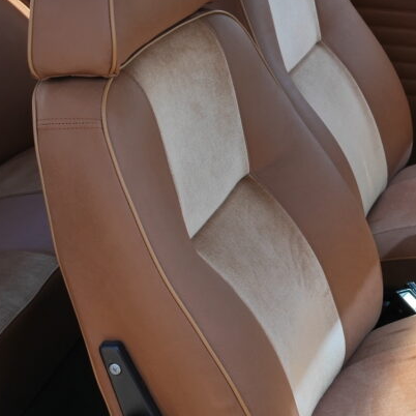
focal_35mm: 90
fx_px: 1224
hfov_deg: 18.8
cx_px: 407
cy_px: 226
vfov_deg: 19.3
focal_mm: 20
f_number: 6.3
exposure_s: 1/200
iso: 200
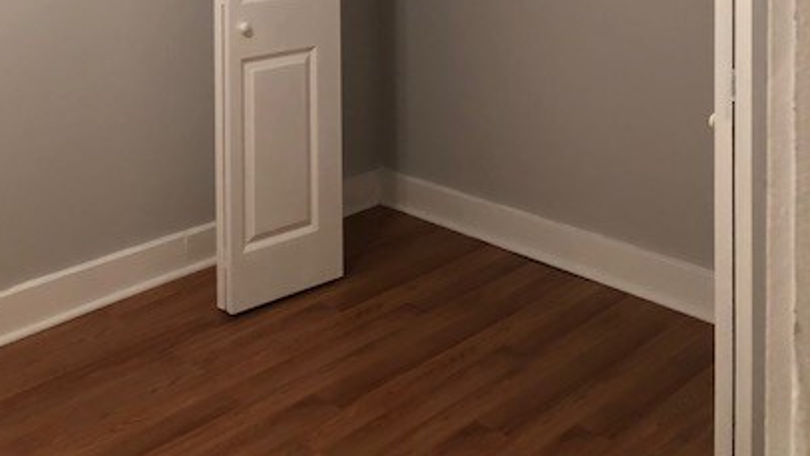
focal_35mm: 48
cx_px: 336
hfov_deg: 42.7
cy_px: -115
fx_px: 1031
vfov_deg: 22.6
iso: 100
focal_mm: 4
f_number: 1.8
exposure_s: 1/15
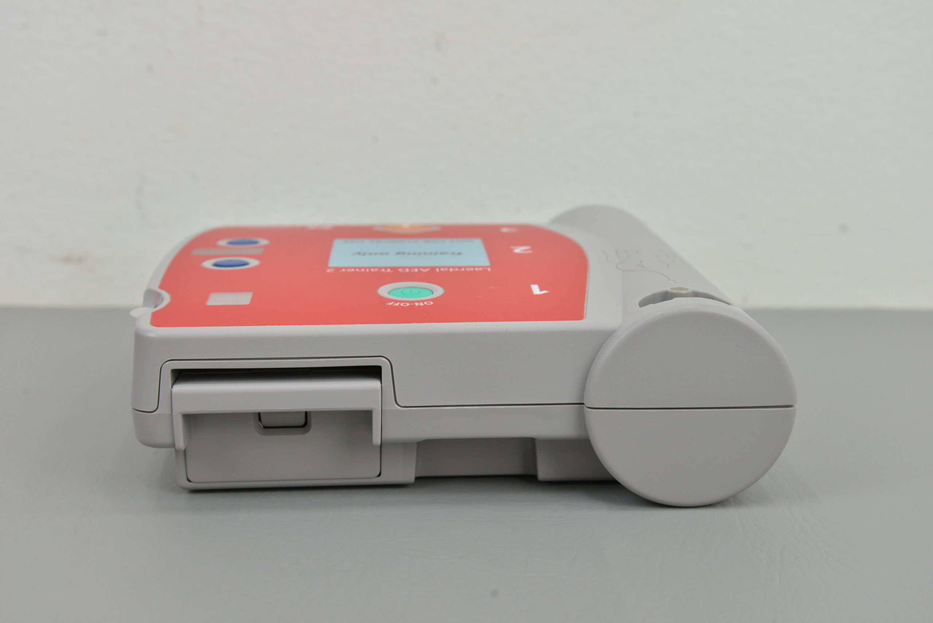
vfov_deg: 24.2
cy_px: 312
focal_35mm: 56
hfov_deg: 35.6
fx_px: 1452
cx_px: 466
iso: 1000
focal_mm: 56
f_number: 7.1
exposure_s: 1/100
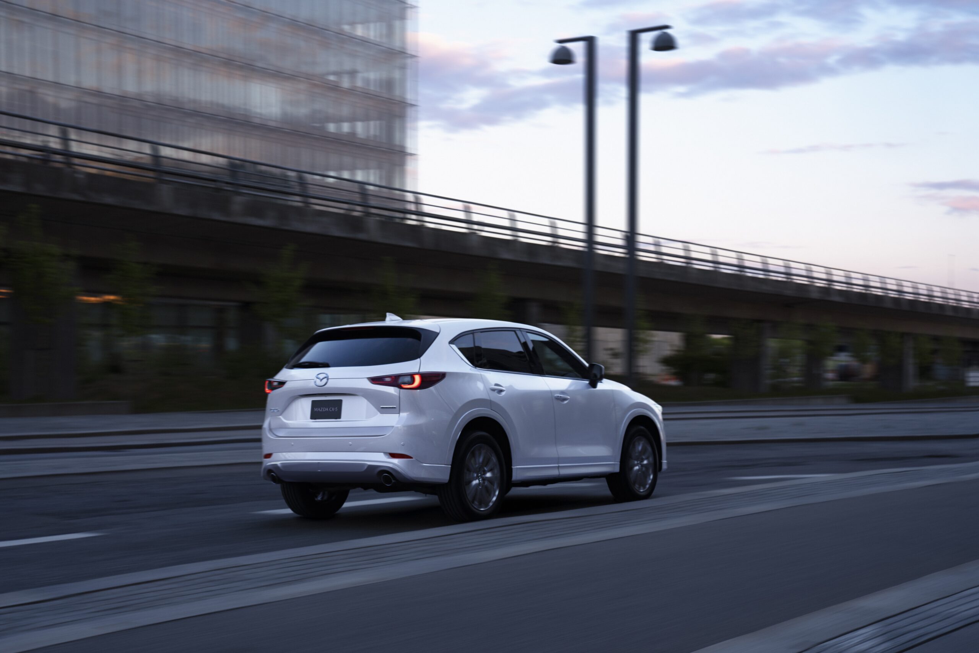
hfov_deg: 38.2
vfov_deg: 26.0
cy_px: 326
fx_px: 1414
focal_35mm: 52
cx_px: 490
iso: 400
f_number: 7.1
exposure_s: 1/100
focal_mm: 52
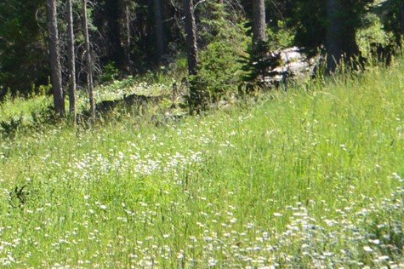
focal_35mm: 316
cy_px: 85
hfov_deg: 6.5
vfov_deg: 4.3
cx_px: 78
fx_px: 3544
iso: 400
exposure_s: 1/250
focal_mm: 46
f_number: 10
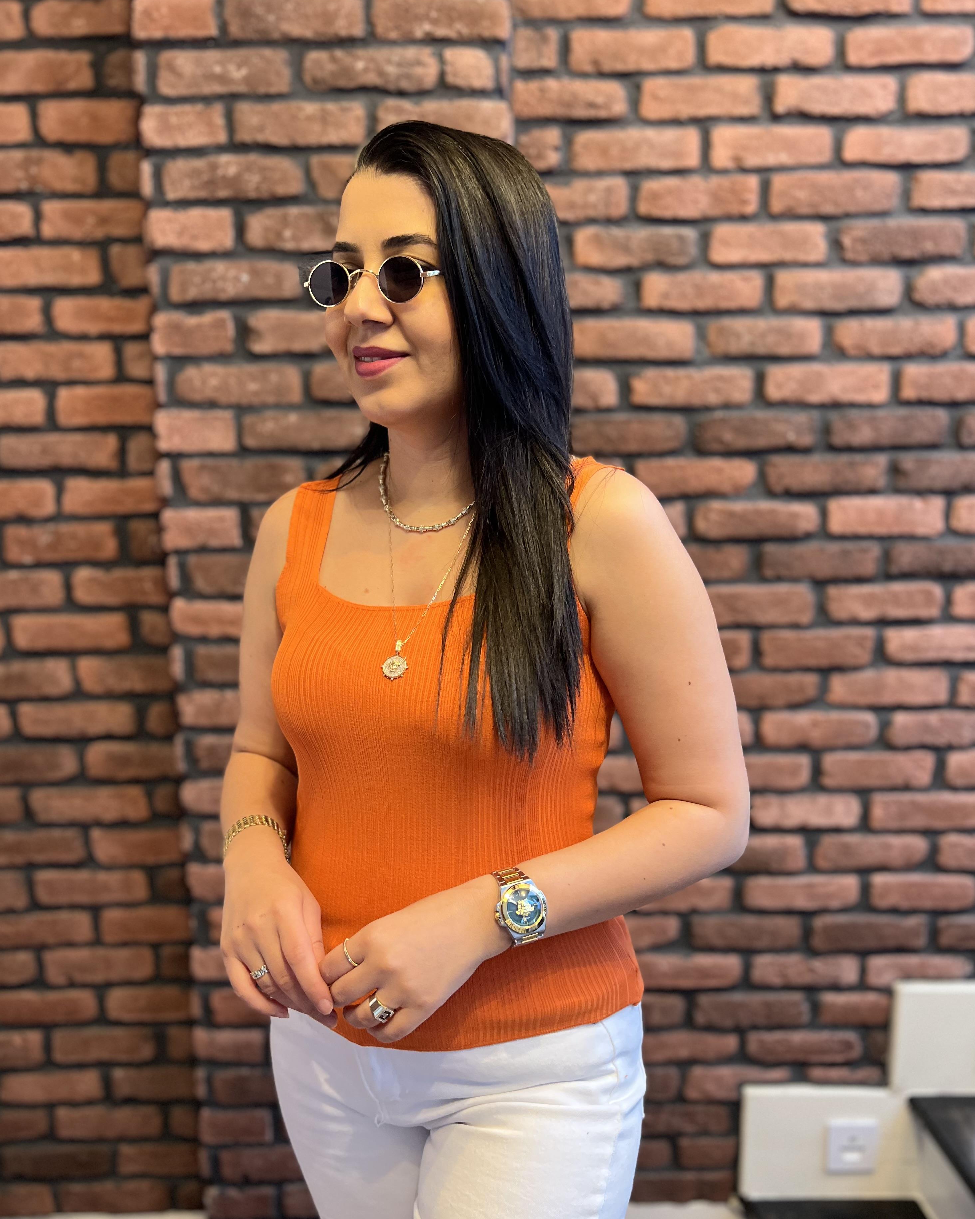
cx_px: 493
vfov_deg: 62.2
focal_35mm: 28
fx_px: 1010
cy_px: 648
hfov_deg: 51.5
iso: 320
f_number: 1.5
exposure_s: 1/50
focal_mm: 5.7
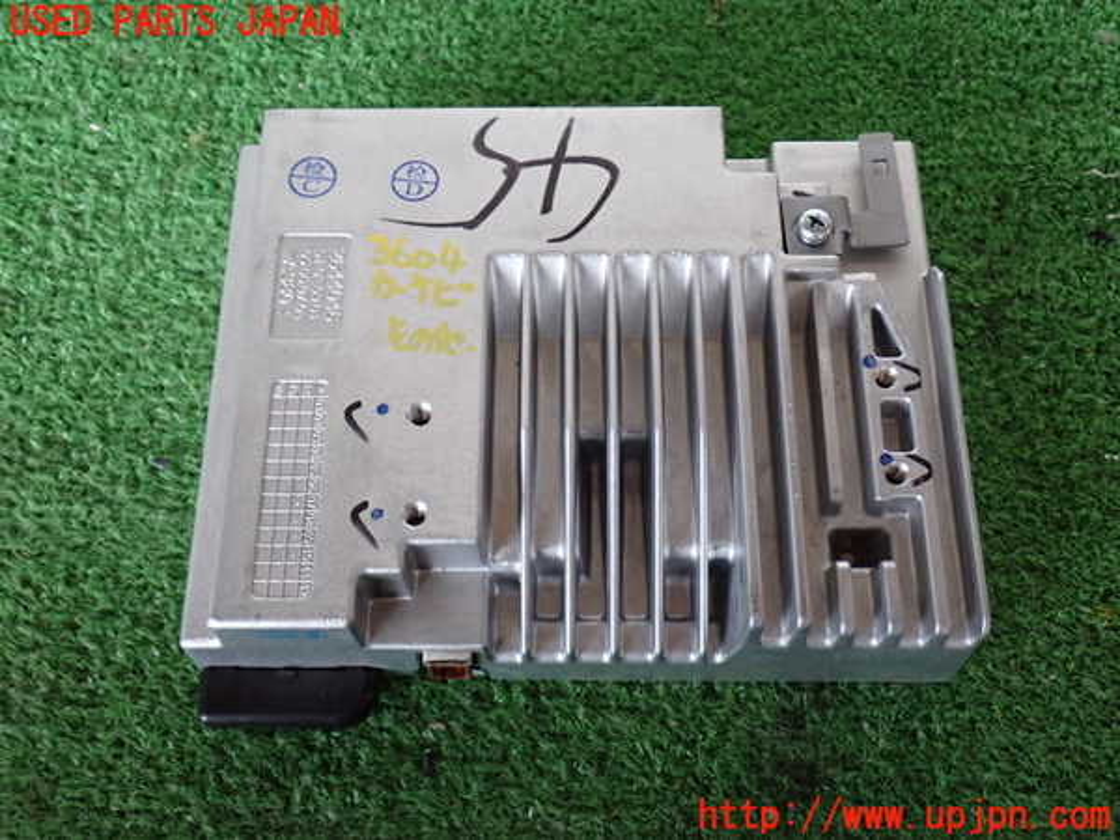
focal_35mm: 41
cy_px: 420
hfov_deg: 45.8
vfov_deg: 35.1
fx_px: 1327
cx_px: 560
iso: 640
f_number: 2.8
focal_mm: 7.31
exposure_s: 1/40
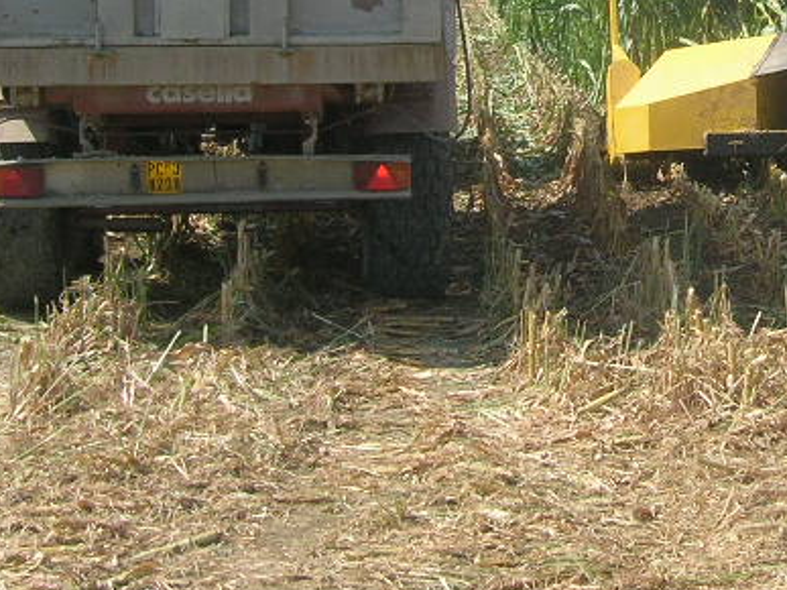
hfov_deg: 21.2
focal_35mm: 90
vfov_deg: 16.0
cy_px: -18
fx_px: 2046
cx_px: 738
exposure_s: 1/396
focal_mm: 5.7
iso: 71
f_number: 4.9
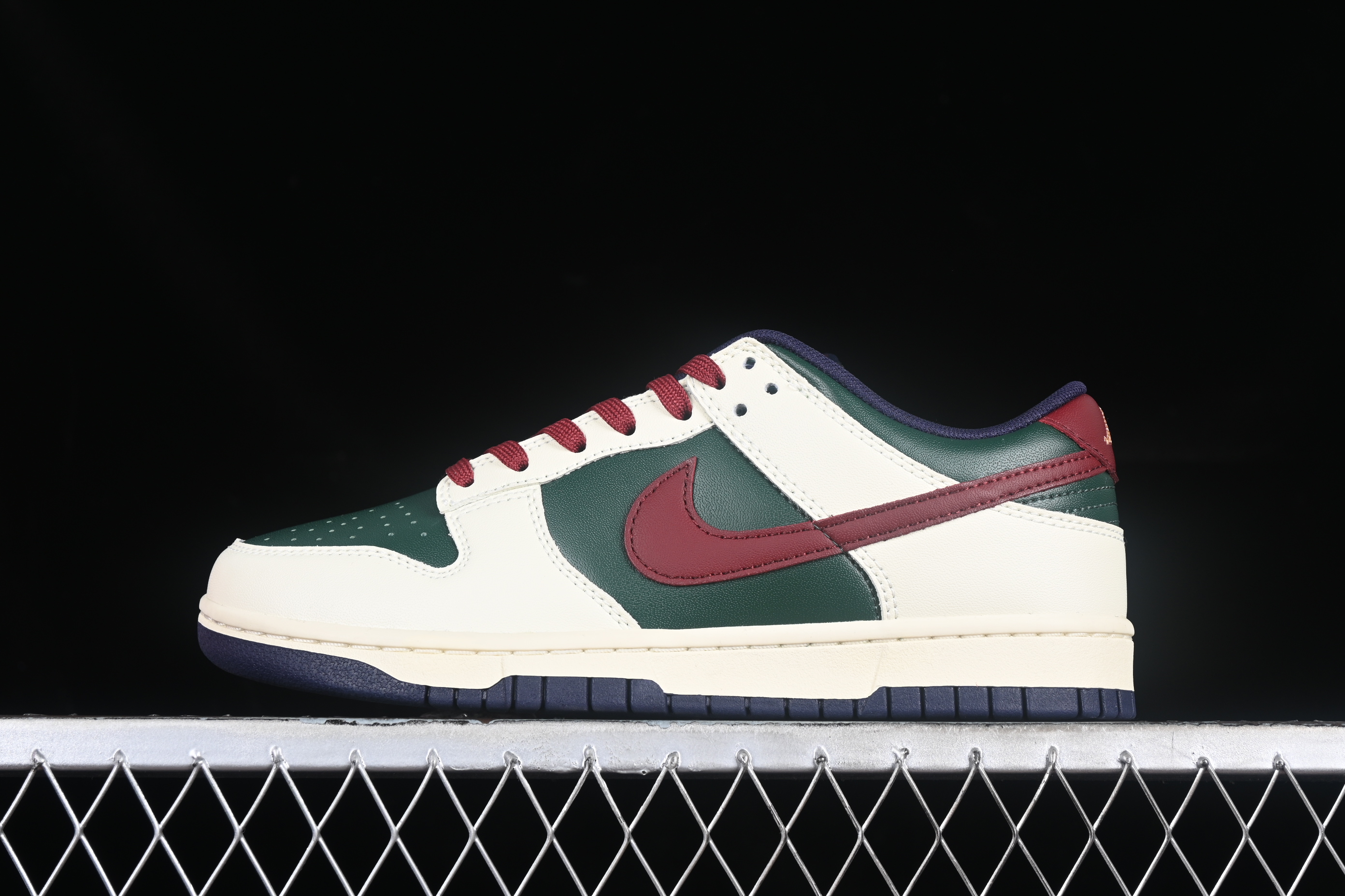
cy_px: 448
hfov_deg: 27.0
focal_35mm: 75
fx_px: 2802
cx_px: 672
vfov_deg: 18.2
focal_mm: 50
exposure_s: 1/80
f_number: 7.1
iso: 160
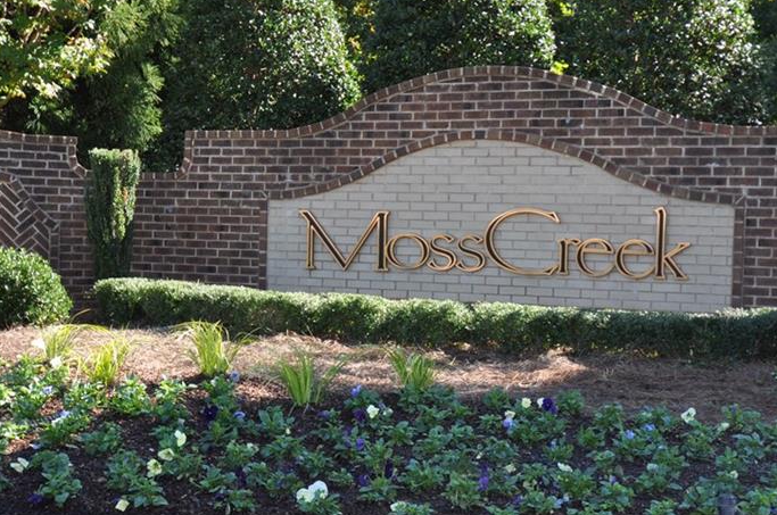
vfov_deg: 25.0
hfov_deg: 36.9
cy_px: 243
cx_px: 433
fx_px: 1164
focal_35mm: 54
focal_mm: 24
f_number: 7.1
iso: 400
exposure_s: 1/200
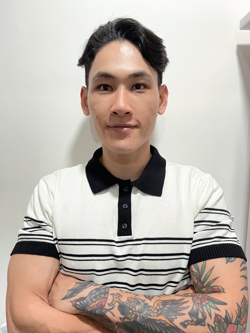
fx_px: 250
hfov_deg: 53.1
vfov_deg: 67.3
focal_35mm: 26
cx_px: 125
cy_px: 166
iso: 160
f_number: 1.6
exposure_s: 1/60
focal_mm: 5.1
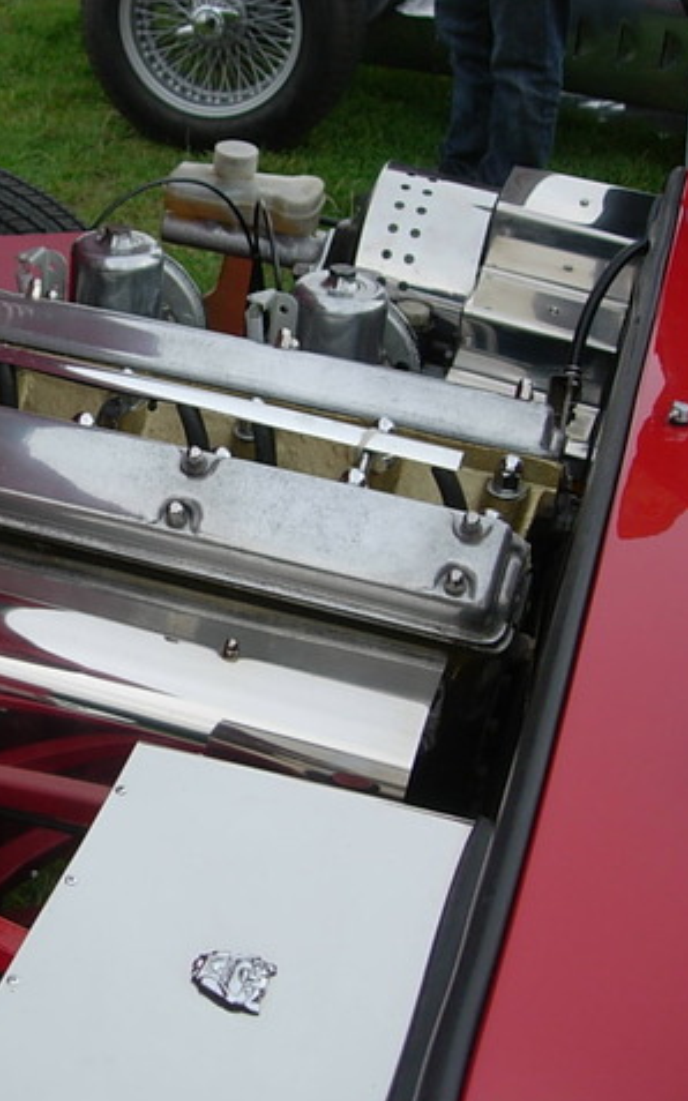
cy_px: 552
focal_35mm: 54
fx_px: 1621
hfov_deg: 23.1
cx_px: 18
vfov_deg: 37.5
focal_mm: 7.8
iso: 64
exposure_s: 1/430
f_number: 2.8
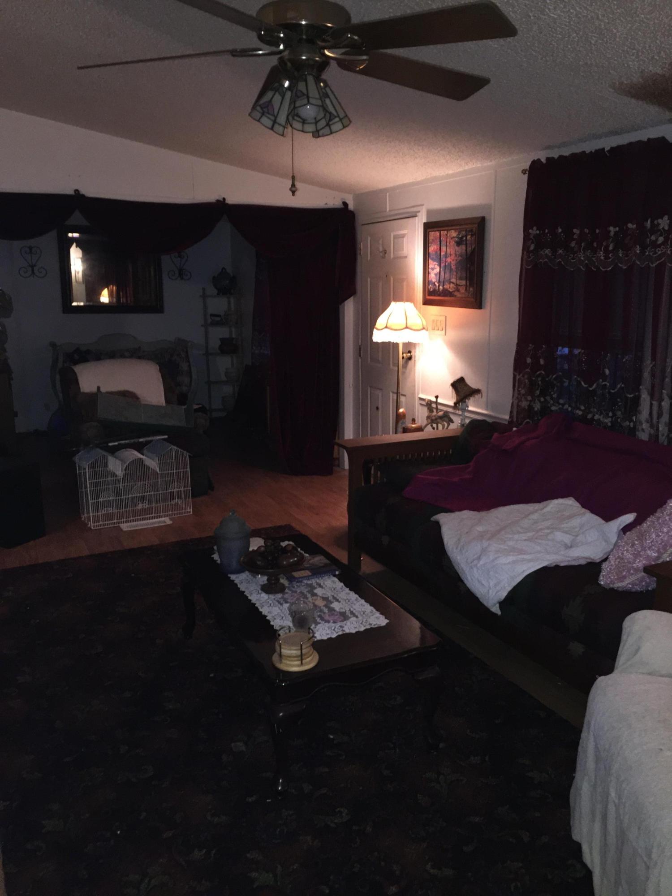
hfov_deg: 48.2
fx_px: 751
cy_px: 448
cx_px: 336
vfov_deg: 61.7
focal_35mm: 29
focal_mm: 4.15
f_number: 2.2
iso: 160
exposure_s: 1/16
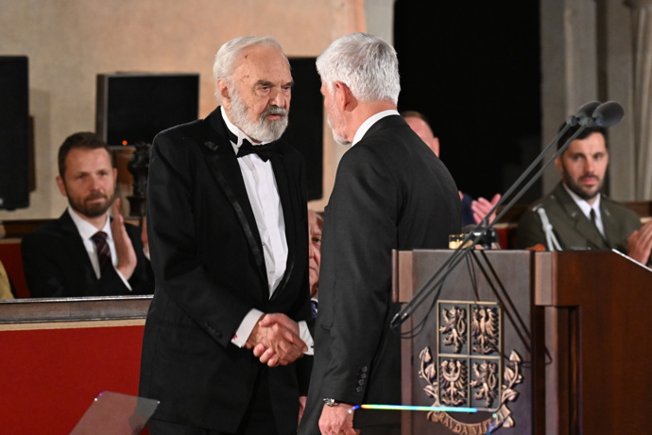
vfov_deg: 5.9
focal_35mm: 232
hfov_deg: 8.9
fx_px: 4201
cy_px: 218
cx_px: 326
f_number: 5
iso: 5000
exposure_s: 1/250
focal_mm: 155
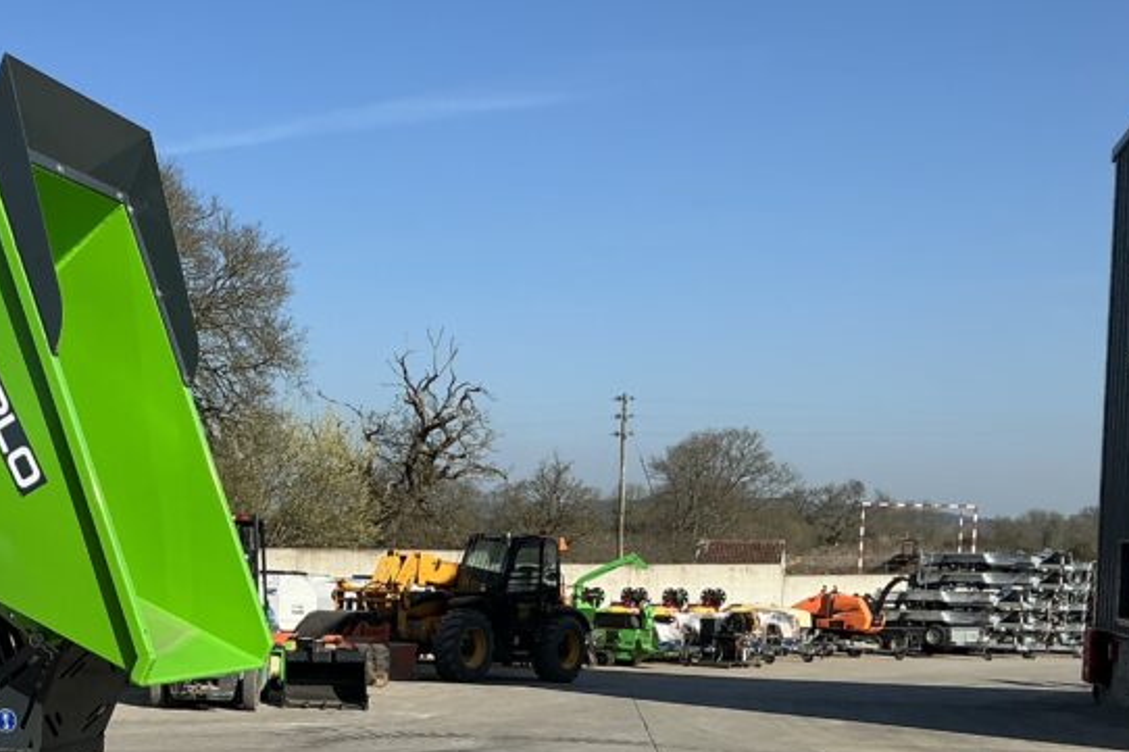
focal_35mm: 55
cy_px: 662
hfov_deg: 34.1
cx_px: 92
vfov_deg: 24.0
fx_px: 1724
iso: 25
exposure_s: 1/2141
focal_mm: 3
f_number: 1.8
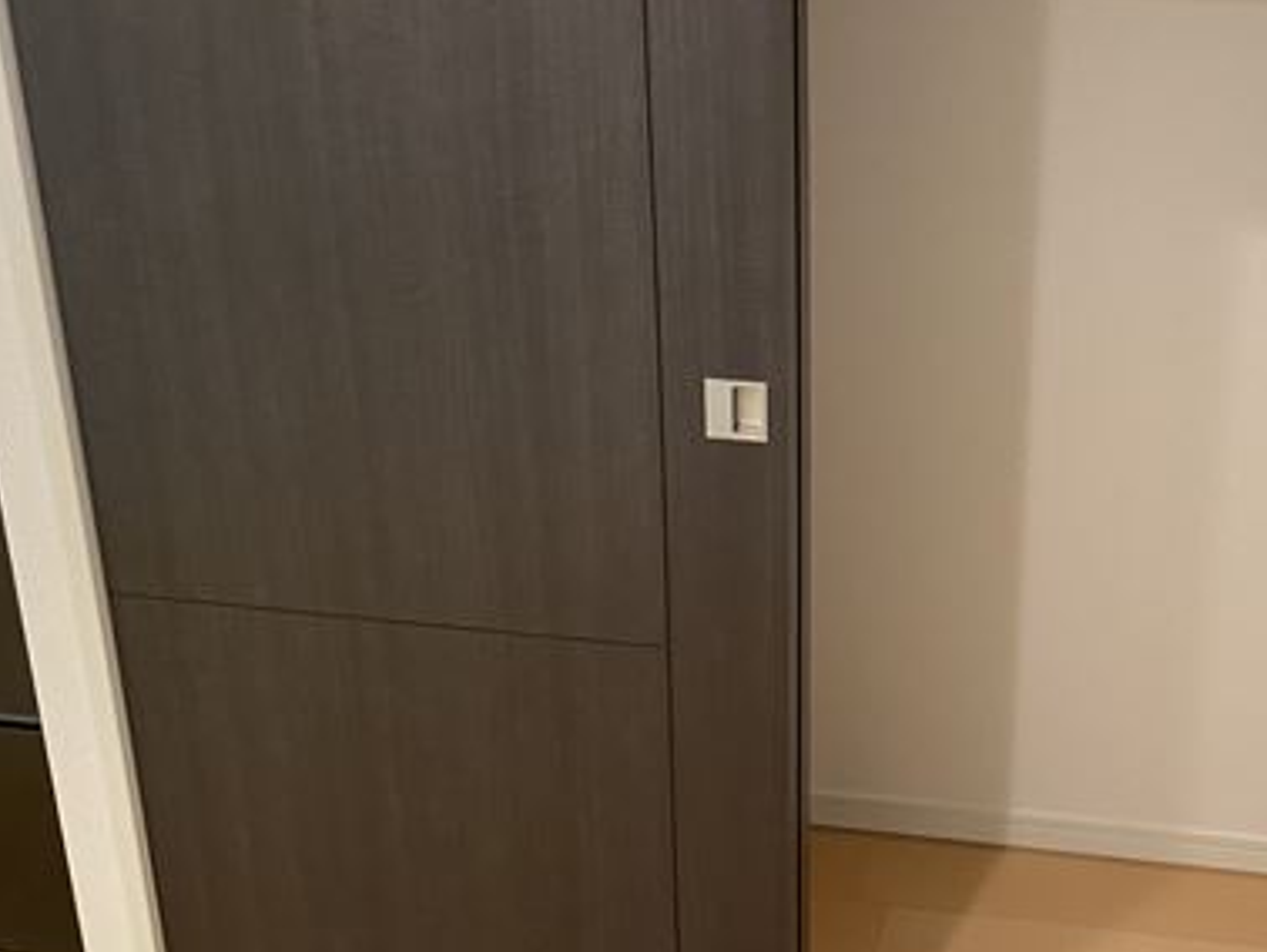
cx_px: 1006
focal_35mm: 44
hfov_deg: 41.2
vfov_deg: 32.8
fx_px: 1611
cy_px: 392
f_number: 1.8
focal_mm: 4.25
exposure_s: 1/50
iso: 320
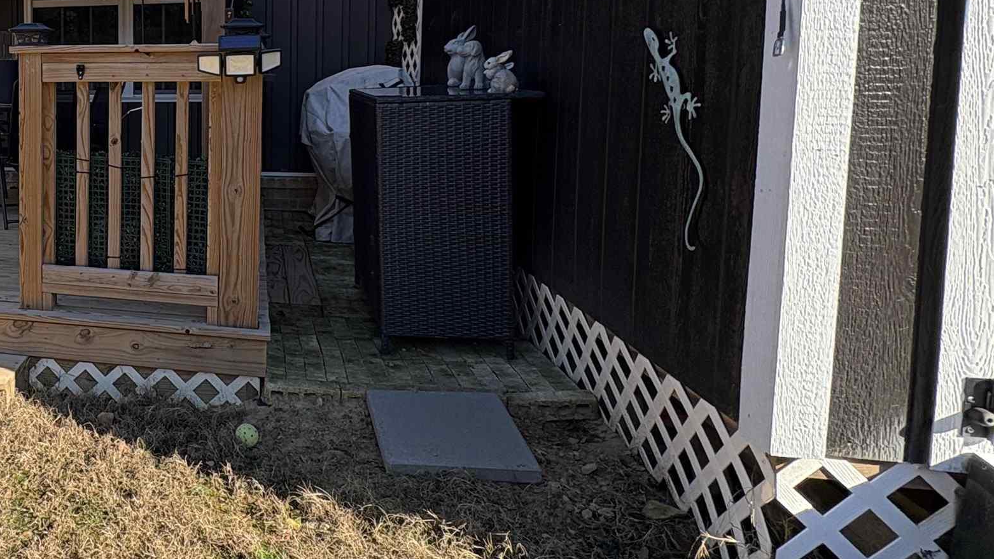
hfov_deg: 54.0
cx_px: 59
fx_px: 791
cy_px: 143
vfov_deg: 38.0
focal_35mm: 30
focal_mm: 2.22
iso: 64
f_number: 2.2
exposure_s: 1/421
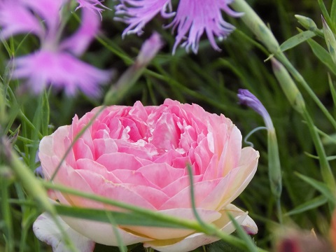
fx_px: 3475
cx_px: 168
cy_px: 126
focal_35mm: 358
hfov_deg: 5.5
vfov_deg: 4.2
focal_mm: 63.7
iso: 180
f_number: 5.9
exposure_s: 1/60
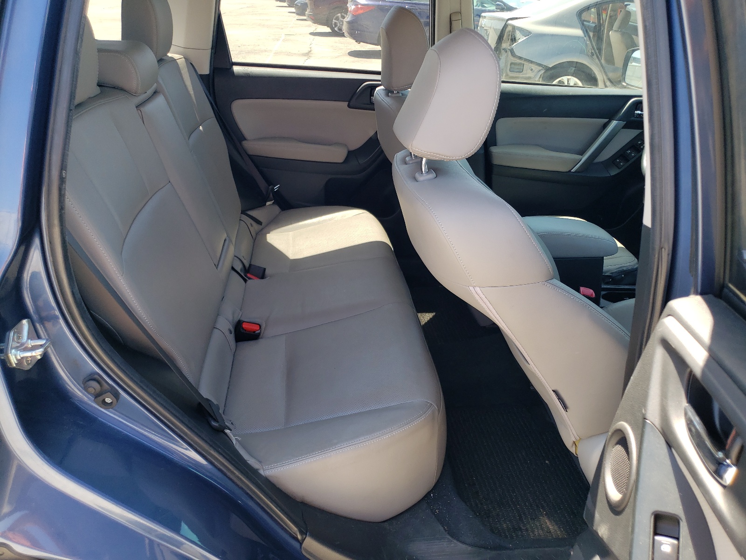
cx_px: 373
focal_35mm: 26
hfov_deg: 67.3
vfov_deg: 53.1
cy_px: 280
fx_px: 560
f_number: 1.5
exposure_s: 1/250
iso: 50
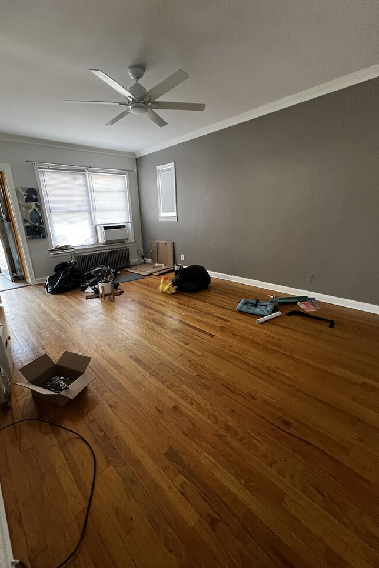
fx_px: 221
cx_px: 176
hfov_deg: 81.1
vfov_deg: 104.3
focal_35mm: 14
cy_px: 286
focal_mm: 1.57
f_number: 1.8
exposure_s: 1/60
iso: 320
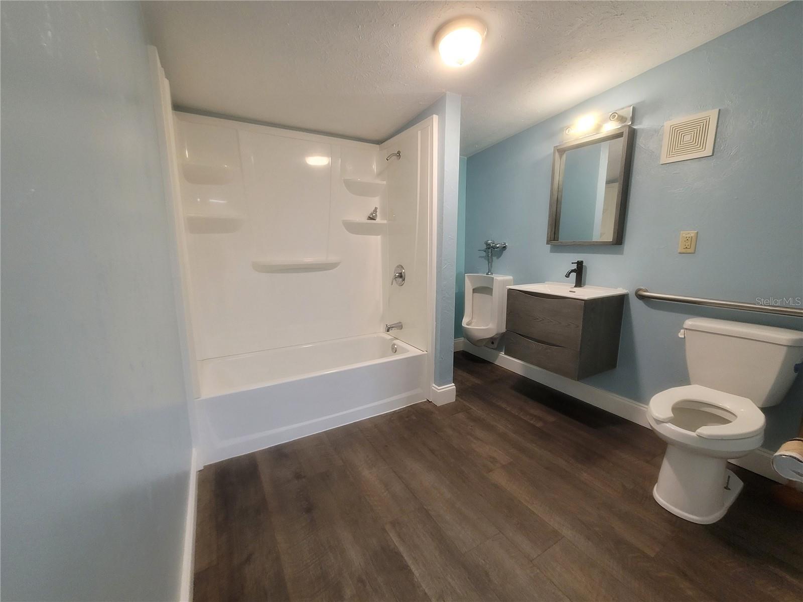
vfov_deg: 89.9
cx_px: 402
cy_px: 301
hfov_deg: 106.2
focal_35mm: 13
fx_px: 302
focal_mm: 2.2
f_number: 2.2
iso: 320
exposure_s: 1/60
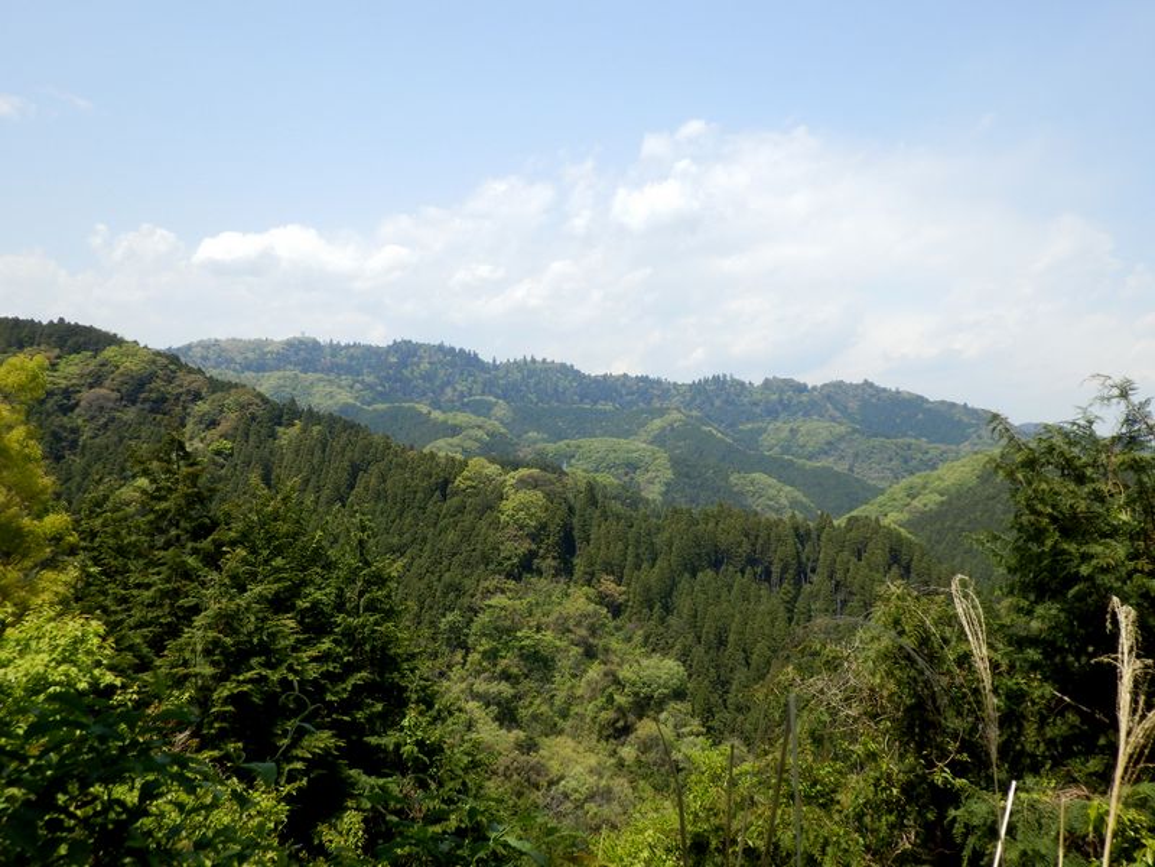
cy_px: 434
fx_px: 1235
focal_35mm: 37
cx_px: 578
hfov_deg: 50.1
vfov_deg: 38.7
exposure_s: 1/500
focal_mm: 6.6
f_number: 3.9
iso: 80
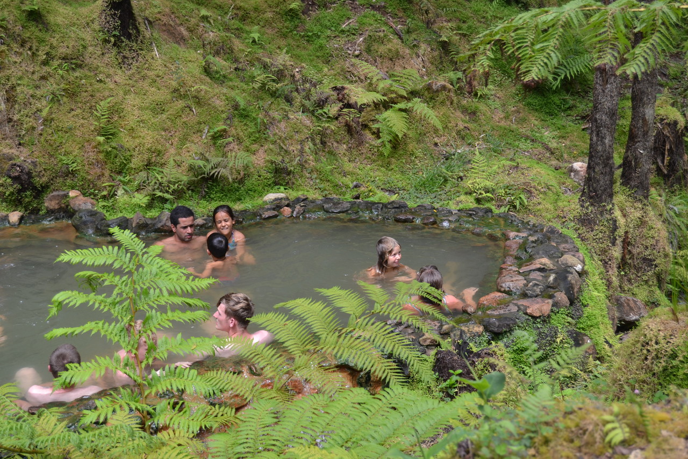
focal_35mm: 57
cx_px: 344
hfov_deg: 35.0
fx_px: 1090
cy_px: 230
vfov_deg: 23.8
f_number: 5.6
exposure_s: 1/125
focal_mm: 38
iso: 110
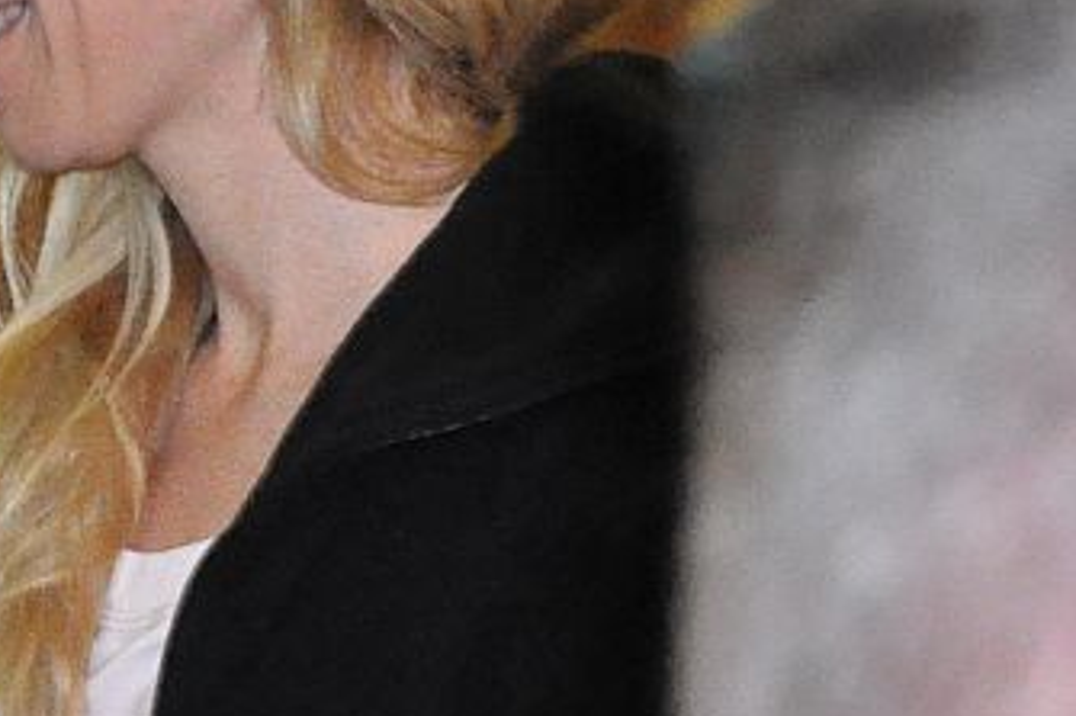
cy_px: 446
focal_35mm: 306
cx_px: -1628
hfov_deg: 6.4
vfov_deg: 4.5
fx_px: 9141
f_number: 5.6
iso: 3200
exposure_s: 1/60
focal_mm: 38
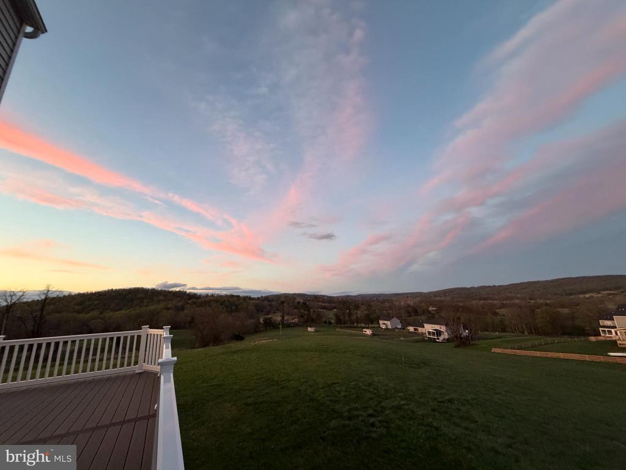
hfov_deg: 102.1
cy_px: 235
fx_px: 253
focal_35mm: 14
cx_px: 313
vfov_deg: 85.7
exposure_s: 1/111
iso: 320
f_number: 2.2
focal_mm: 2.22
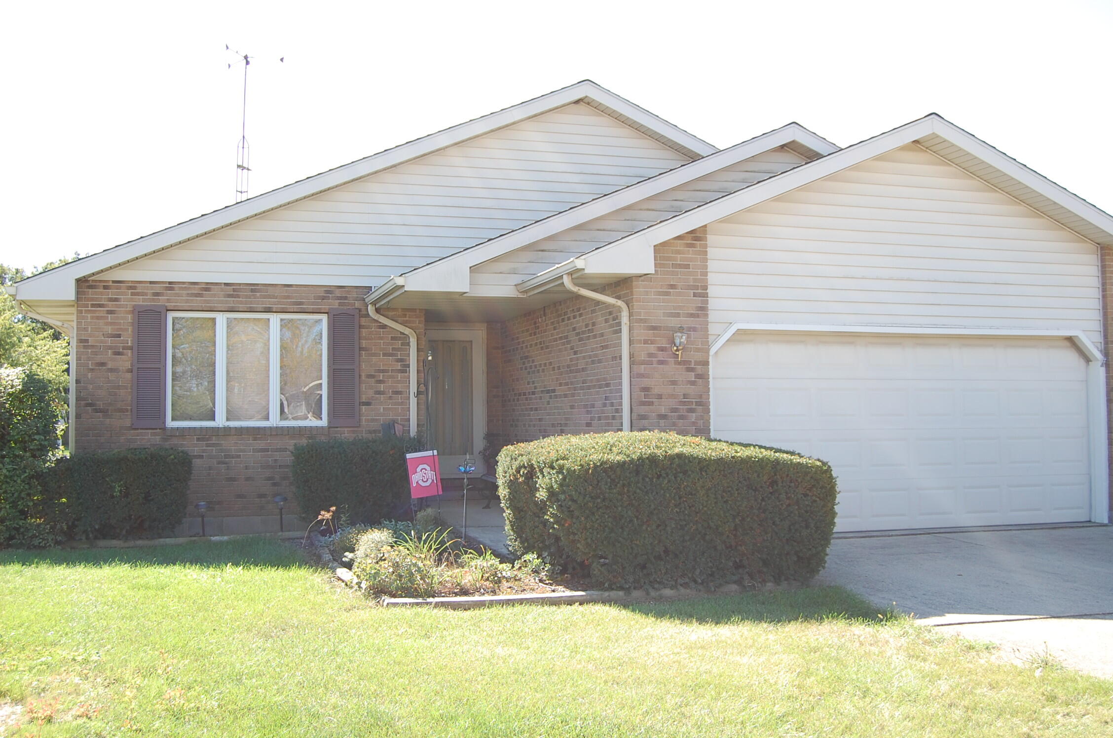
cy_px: 369
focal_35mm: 36
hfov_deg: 53.2
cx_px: 556
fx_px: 1111
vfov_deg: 36.7
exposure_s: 1/160
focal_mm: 24
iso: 200
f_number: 7.1
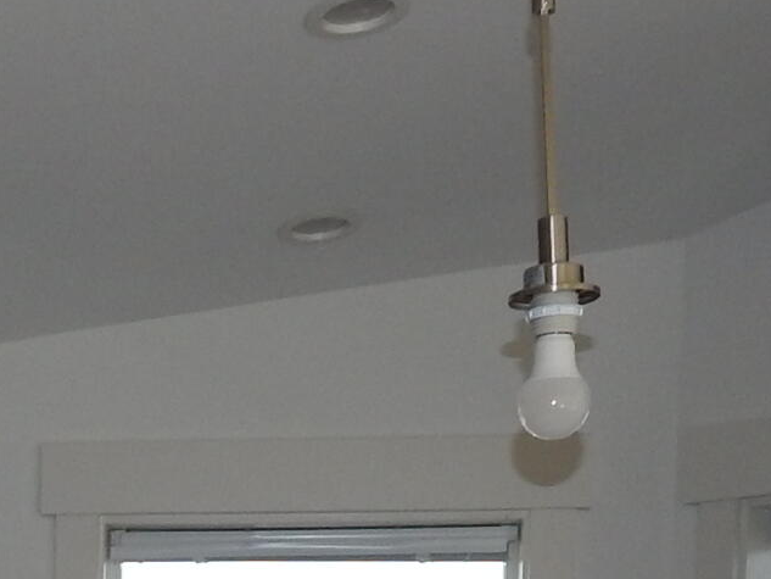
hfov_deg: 17.5
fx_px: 2428
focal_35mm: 109
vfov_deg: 12.4
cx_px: -68
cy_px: 1043
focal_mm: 4
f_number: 3
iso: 125
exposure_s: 1/160
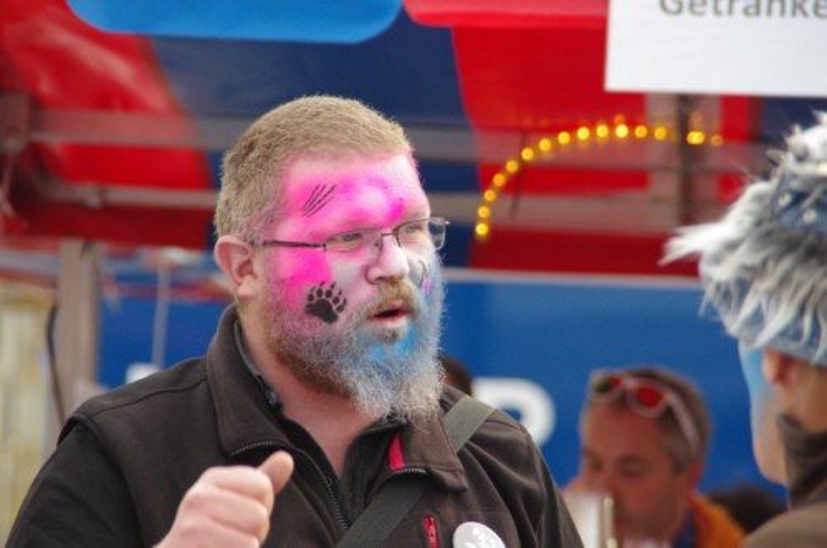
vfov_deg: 4.6
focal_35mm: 300
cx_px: 414
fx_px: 6876
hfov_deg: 6.9
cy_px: 274
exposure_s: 1/250
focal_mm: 200
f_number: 6.3
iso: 3200
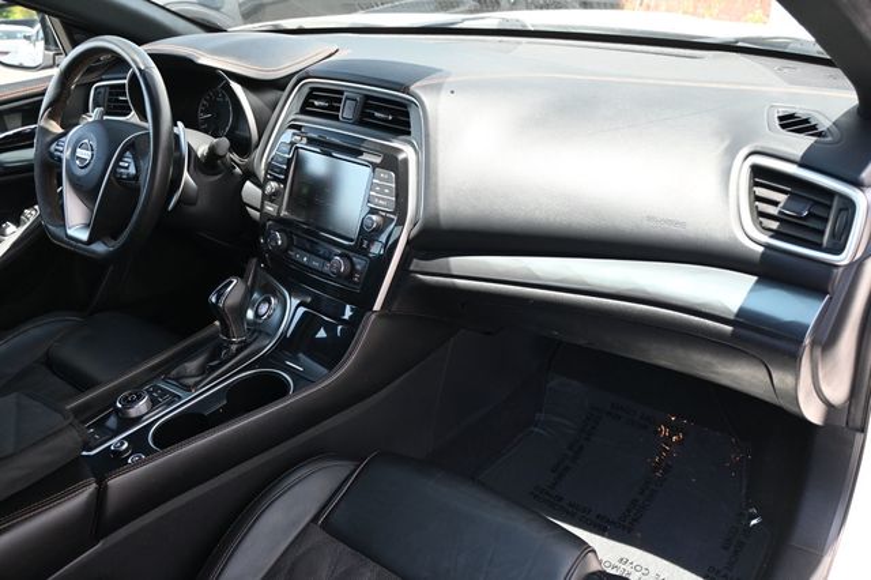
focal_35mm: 29
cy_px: 290
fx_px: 707
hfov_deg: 63.2
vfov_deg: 44.6
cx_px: 436
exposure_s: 1/160
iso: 400
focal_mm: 19.5
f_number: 3.8
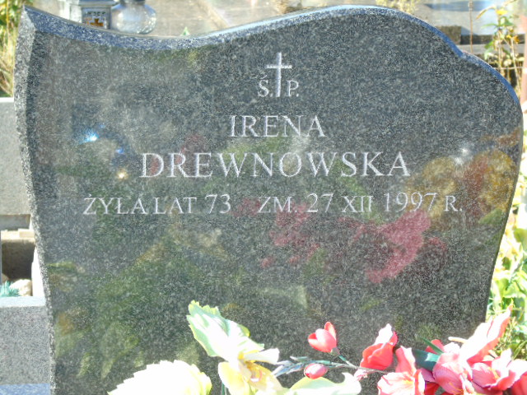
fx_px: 1888
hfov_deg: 15.9
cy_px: 198
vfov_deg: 12.0
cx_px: 264
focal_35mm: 124
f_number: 4.6
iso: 80
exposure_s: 1/80
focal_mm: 22
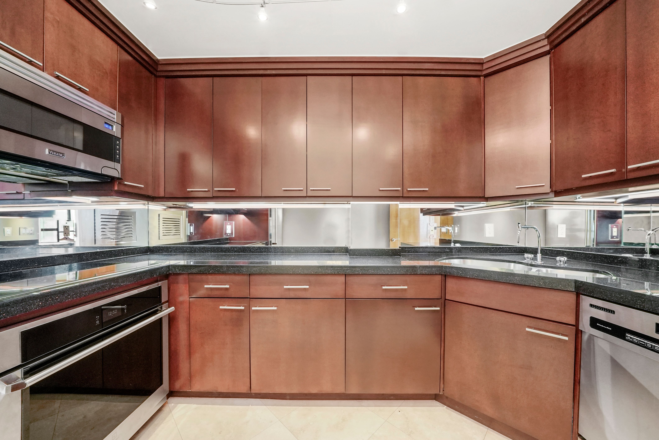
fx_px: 220
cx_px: 330
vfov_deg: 90.1
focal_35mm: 12
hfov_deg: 112.6
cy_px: 220
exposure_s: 1/3
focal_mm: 12
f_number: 13
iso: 2500
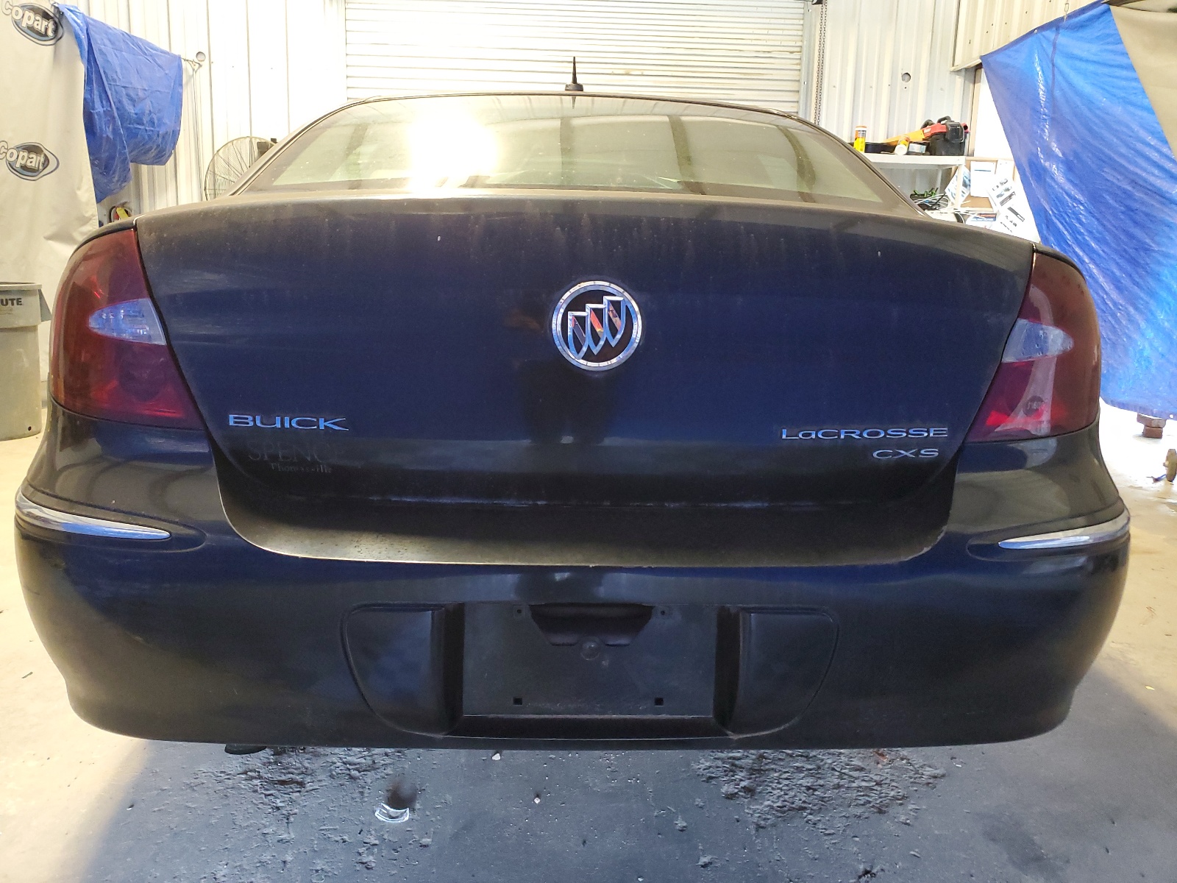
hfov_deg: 67.3
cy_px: 442
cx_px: 588
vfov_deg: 53.1
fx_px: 884
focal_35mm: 26
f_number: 1.5
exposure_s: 1/40
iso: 301
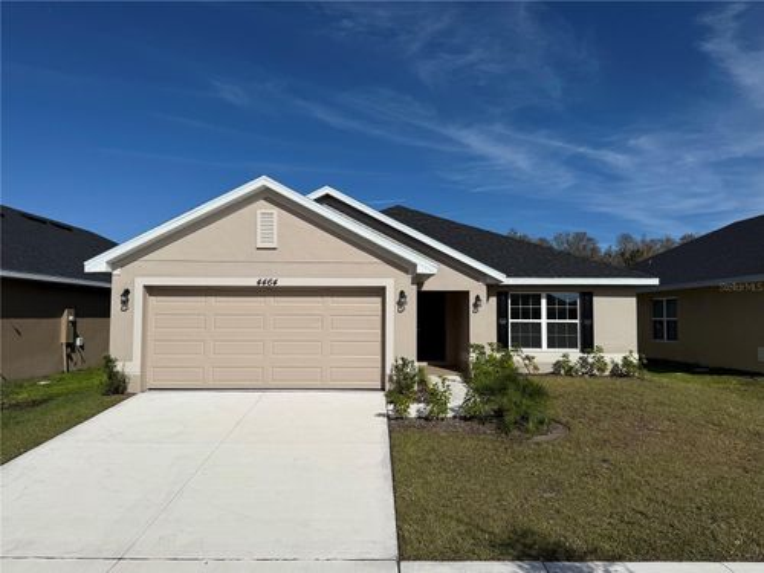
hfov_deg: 71.6
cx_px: 382
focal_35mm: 24
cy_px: 286
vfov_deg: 56.8
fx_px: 530
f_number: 1.78
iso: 80
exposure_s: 1/14286
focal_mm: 6.76
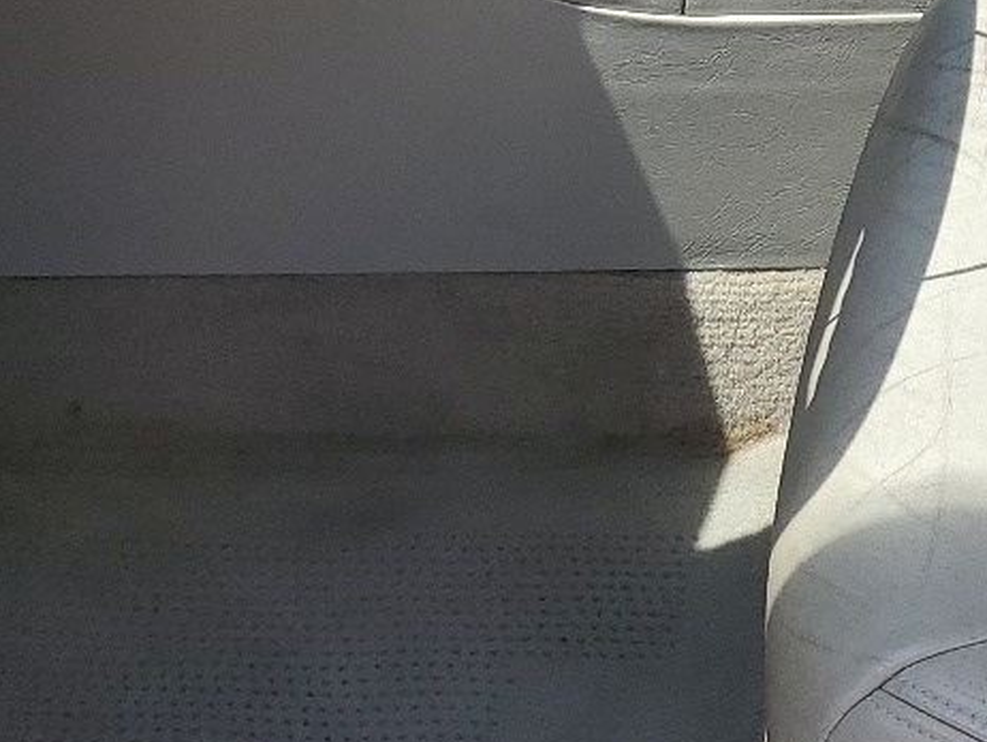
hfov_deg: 20.8
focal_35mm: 90
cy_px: -237
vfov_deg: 15.6
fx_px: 2567
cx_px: 1058
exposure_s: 1/1429
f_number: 1.5
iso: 50
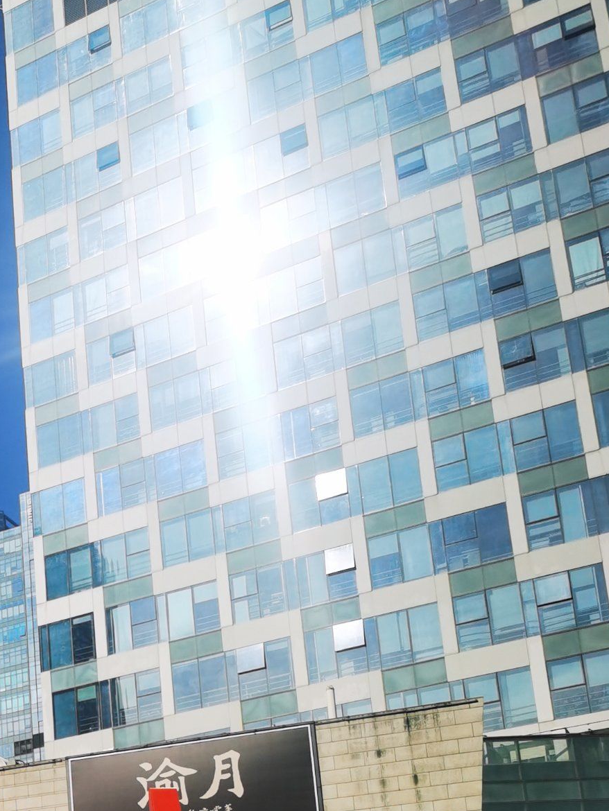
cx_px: -96
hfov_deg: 21.8
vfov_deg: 28.9
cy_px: 800
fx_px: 1477
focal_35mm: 63
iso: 50
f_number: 1.6
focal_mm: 5.56
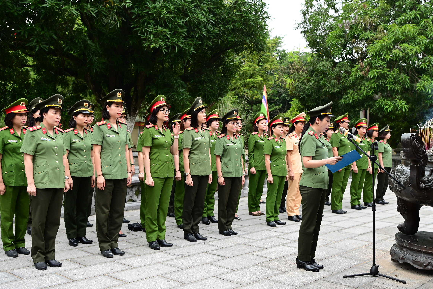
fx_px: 493
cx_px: 235
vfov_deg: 32.6
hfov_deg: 47.4
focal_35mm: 41
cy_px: 152
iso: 200
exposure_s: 1/200
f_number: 3.5
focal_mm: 31
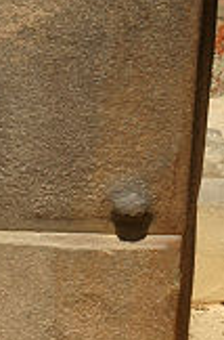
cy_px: -71
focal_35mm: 247
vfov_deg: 8.3
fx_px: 2320
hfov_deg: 5.4
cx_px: 426
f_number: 11
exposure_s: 1/500
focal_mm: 38
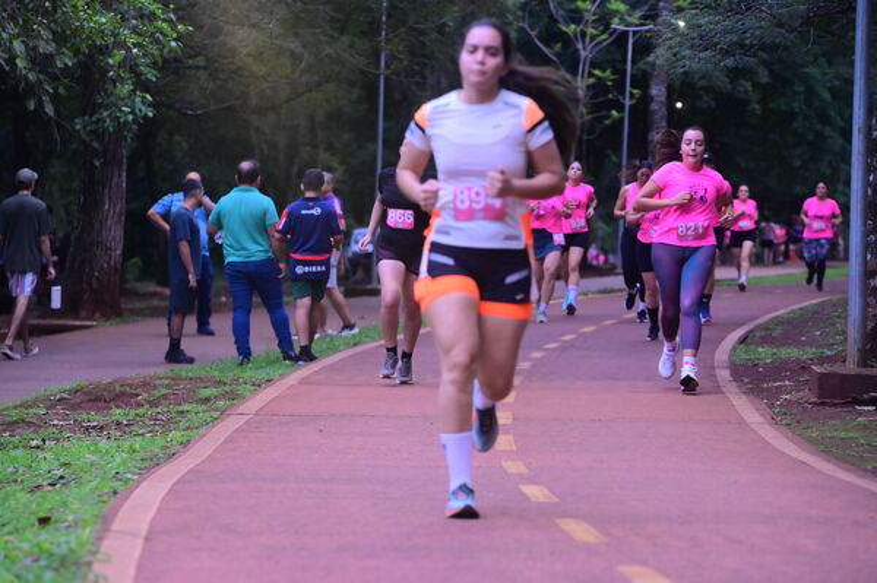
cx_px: 438
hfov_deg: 13.7
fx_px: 3651
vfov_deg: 9.1
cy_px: 292
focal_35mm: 150
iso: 8000
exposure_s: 1/250
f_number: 5
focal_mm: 150
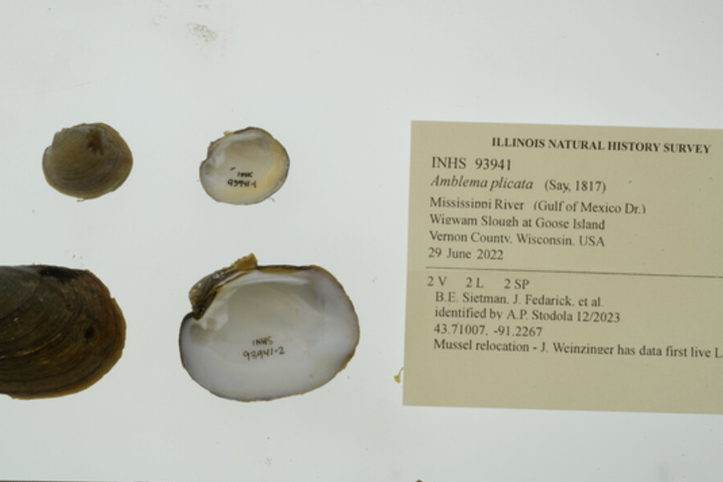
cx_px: 328
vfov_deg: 16.9
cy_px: 238
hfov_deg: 25.0
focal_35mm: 81
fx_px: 1627
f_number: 32
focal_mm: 60
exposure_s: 1/10
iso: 100
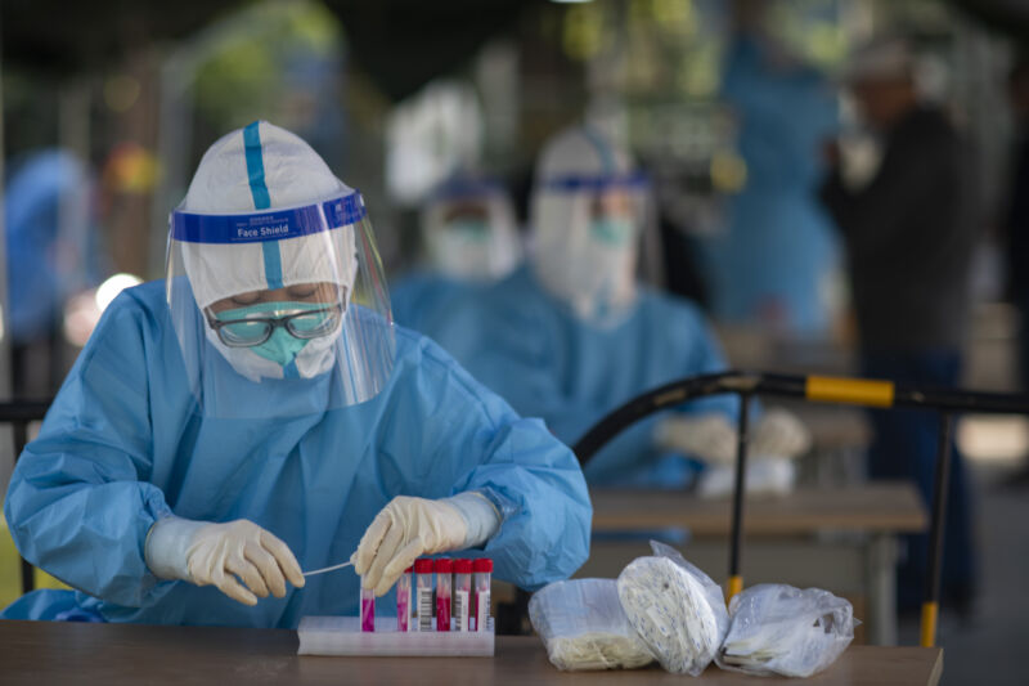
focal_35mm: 135
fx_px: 3858
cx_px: 514
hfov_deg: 15.2
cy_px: 343
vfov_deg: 10.2
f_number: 2.8
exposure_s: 1/250
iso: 200
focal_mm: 135
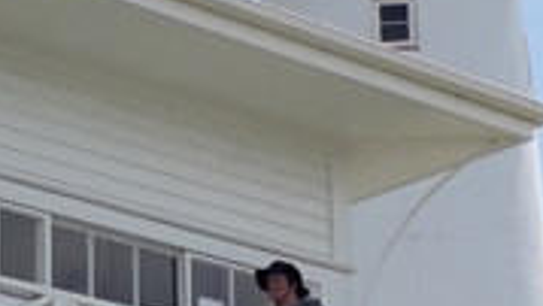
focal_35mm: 149
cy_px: 262
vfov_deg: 8.1
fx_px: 2147
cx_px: 103
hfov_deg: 14.3
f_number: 1.9
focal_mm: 3.6
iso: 40
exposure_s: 1/2342
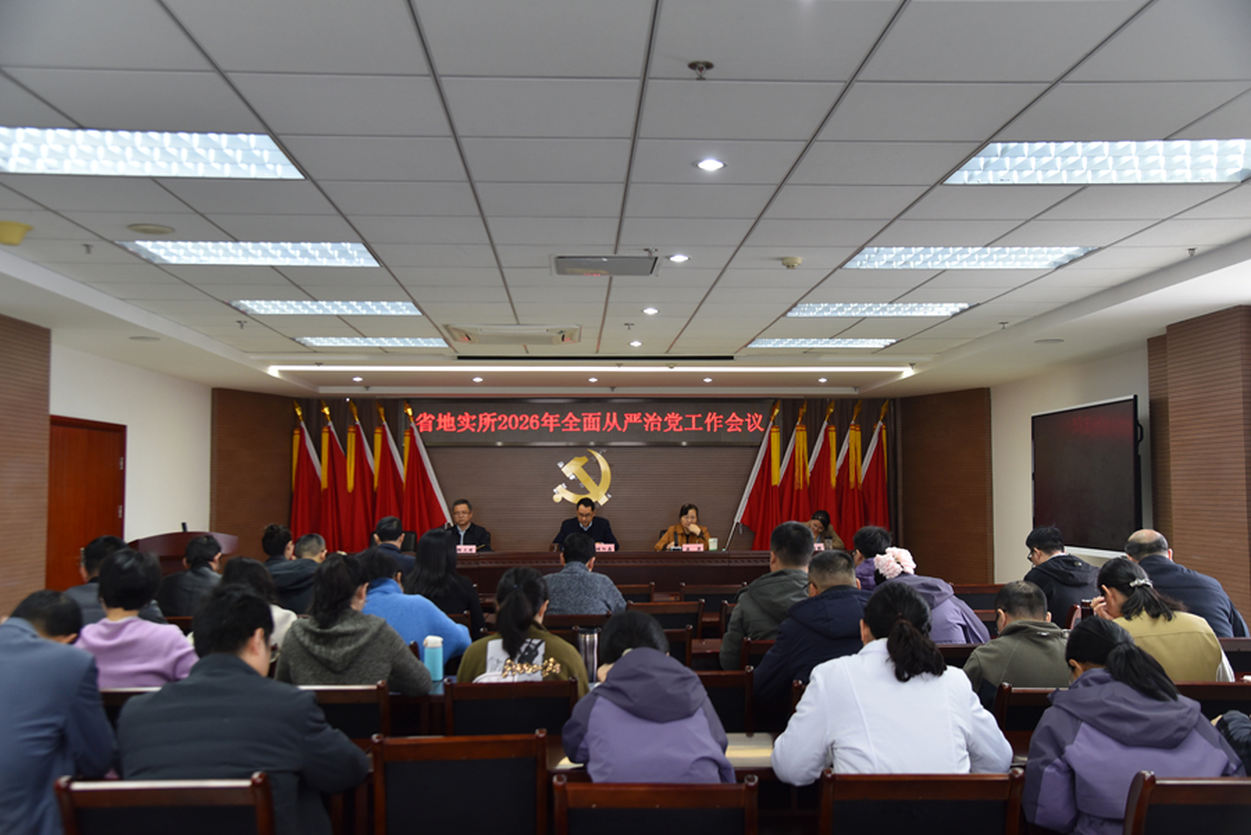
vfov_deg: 37.9
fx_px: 1217
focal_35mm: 35
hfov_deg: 54.4
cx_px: 626
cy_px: 418
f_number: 4
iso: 800
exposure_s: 1/60
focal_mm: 35
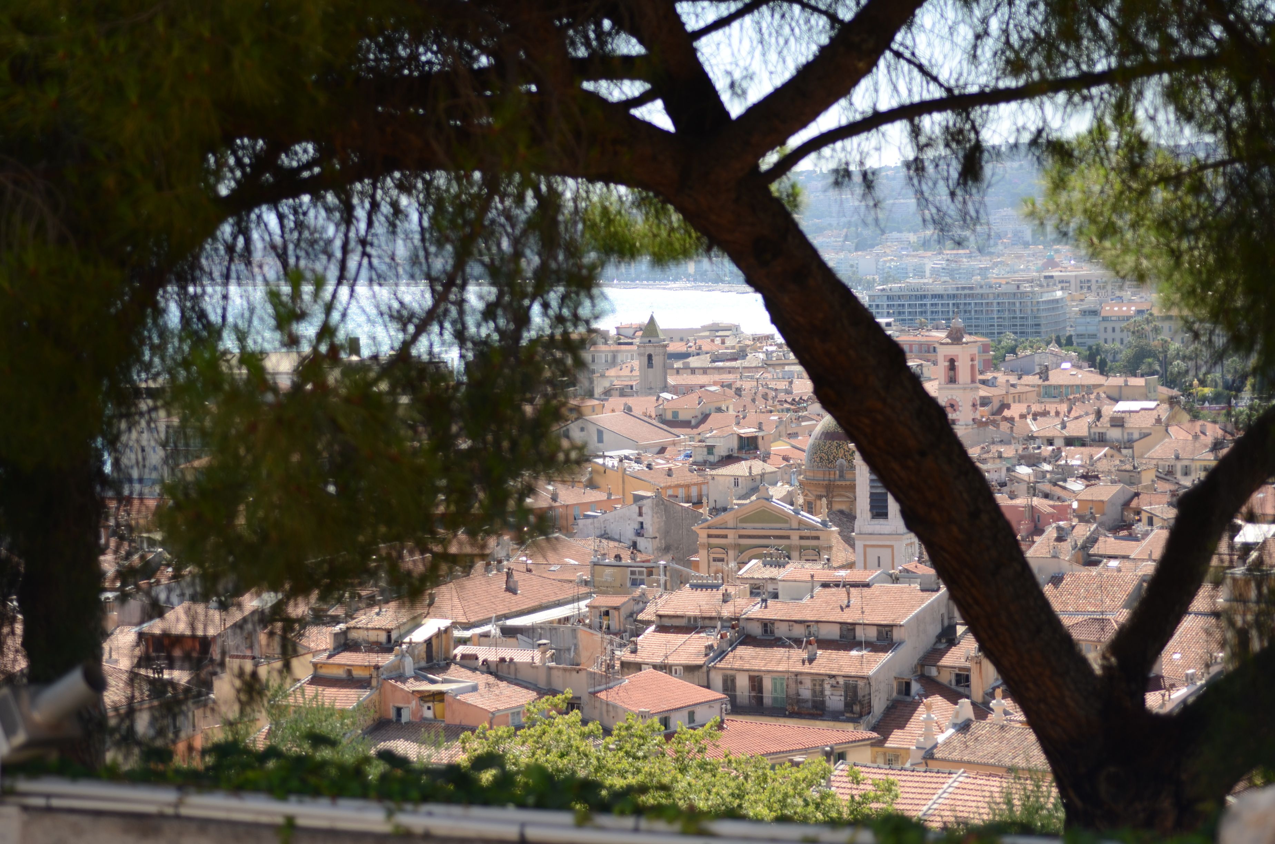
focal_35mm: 90
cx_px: 638
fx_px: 3181
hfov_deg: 22.7
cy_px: 422
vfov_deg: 15.1
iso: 100
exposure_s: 1/1000
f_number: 2.8
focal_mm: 60
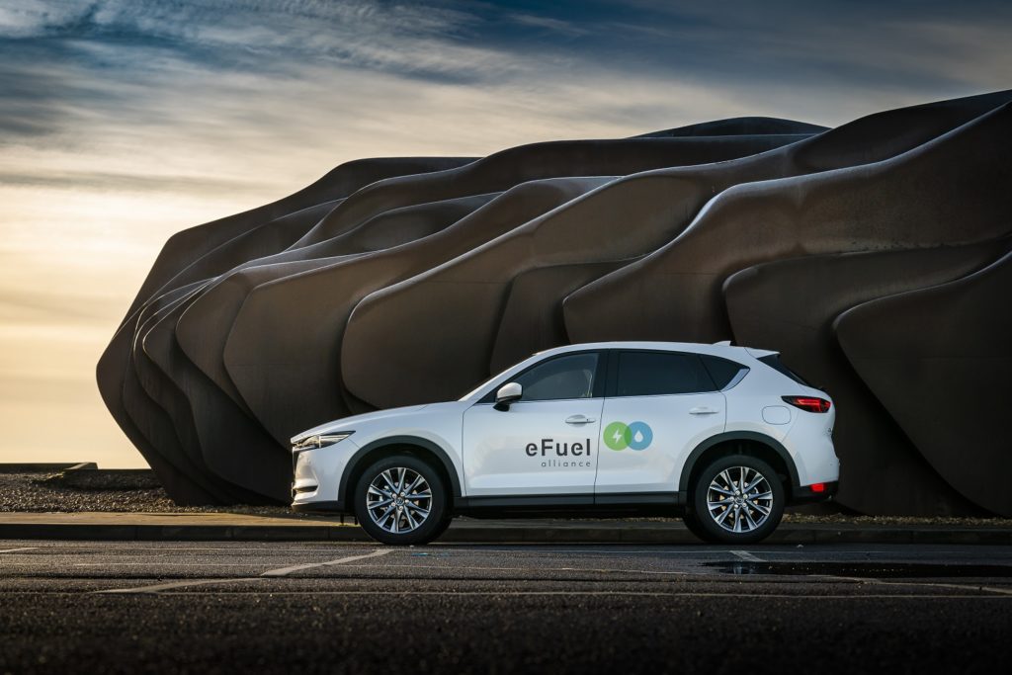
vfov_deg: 19.5
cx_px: 506
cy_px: 338
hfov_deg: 28.8
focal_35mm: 70
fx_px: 1968
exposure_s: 1/200
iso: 250
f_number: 8
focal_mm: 70
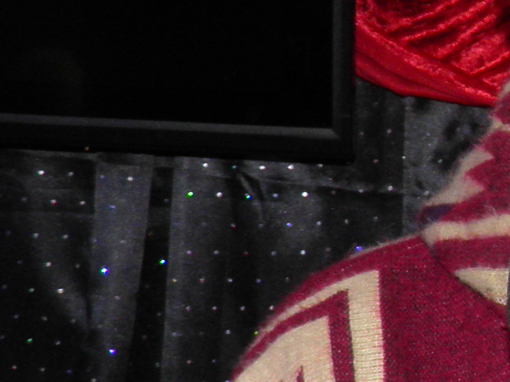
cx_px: 766
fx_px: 2048
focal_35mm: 139
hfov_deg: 13.4
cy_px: 214
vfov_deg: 10.7
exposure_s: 1/30
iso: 100
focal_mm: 4.9
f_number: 2.8
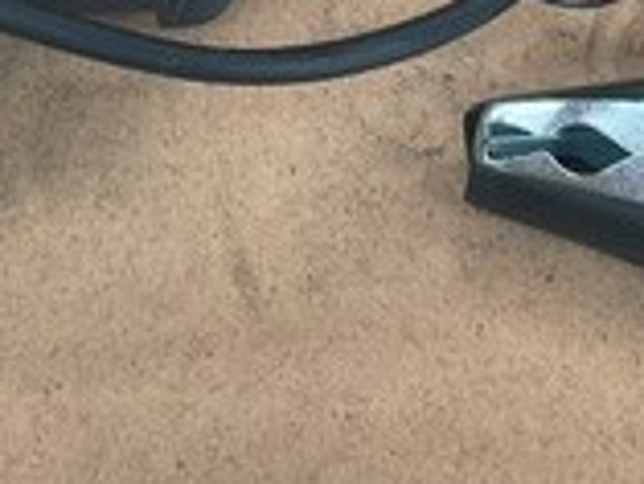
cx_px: 189
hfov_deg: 16.6
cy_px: -394
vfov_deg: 11.6
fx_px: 2197
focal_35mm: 118
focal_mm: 3
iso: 80
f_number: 1.8
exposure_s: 1/60
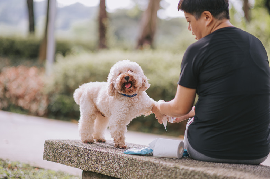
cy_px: 90
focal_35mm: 85
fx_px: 637
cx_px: 135
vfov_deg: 16.0
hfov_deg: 23.9
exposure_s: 1/400
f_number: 1.4
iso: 80
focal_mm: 85
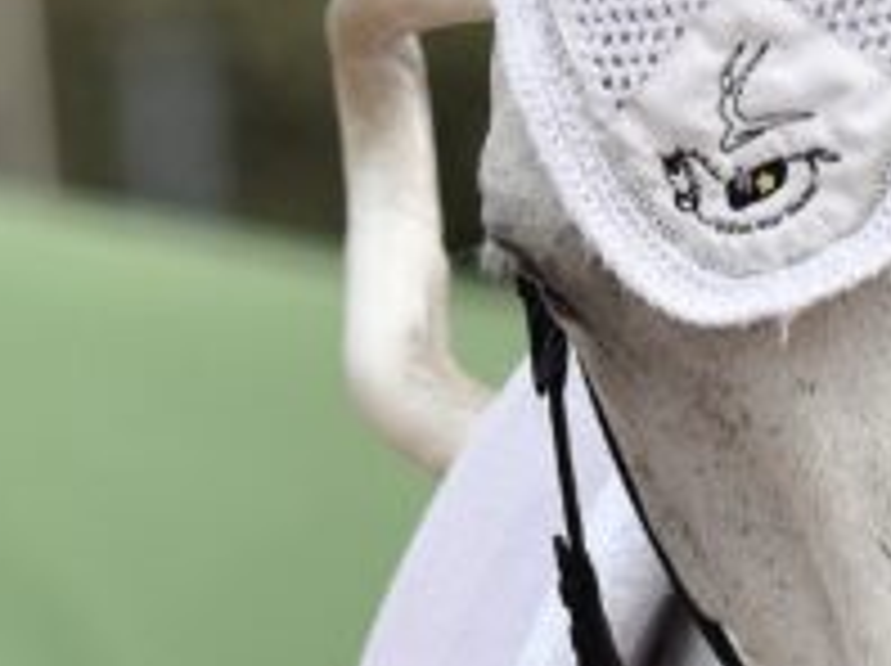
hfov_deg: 1.2
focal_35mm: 1642
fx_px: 42213
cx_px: 1656
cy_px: 547
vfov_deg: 0.9
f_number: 4
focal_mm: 220
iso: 280
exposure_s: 1/500
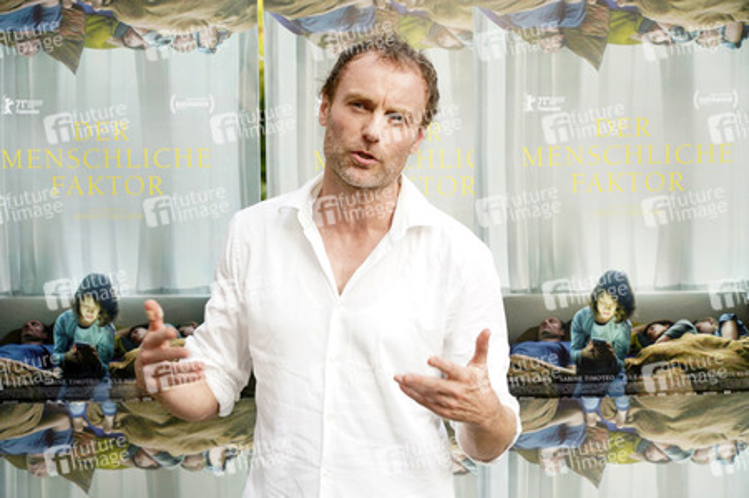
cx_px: 374
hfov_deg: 23.9
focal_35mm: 85
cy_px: 249
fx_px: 1767
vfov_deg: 16.0
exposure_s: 1/125
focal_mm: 85
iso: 800
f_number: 7.1
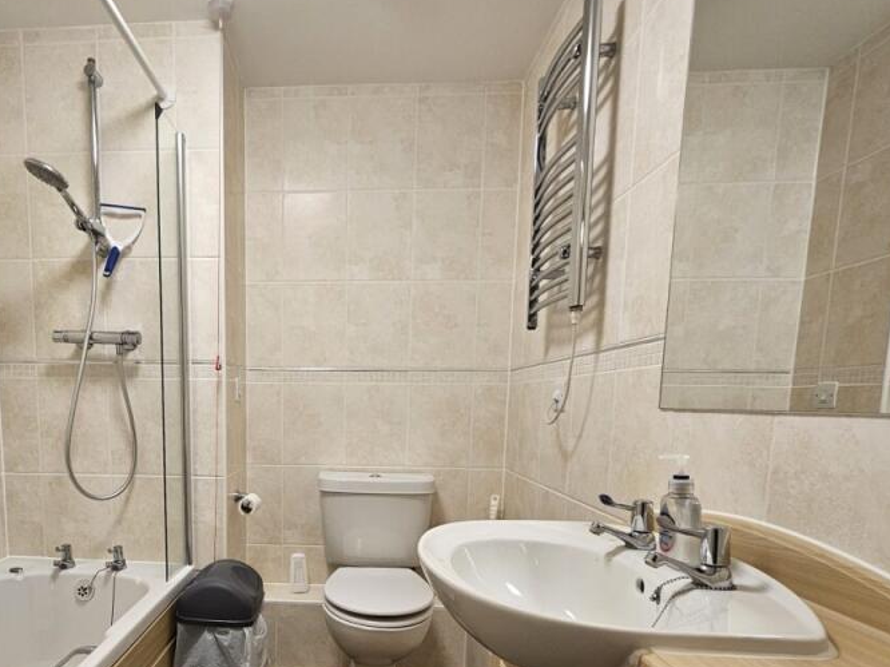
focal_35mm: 20
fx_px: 514
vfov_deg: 63.3
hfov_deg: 79.4
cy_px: 472
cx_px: 305
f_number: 2.2
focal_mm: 2.2
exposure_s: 1/71
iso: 200
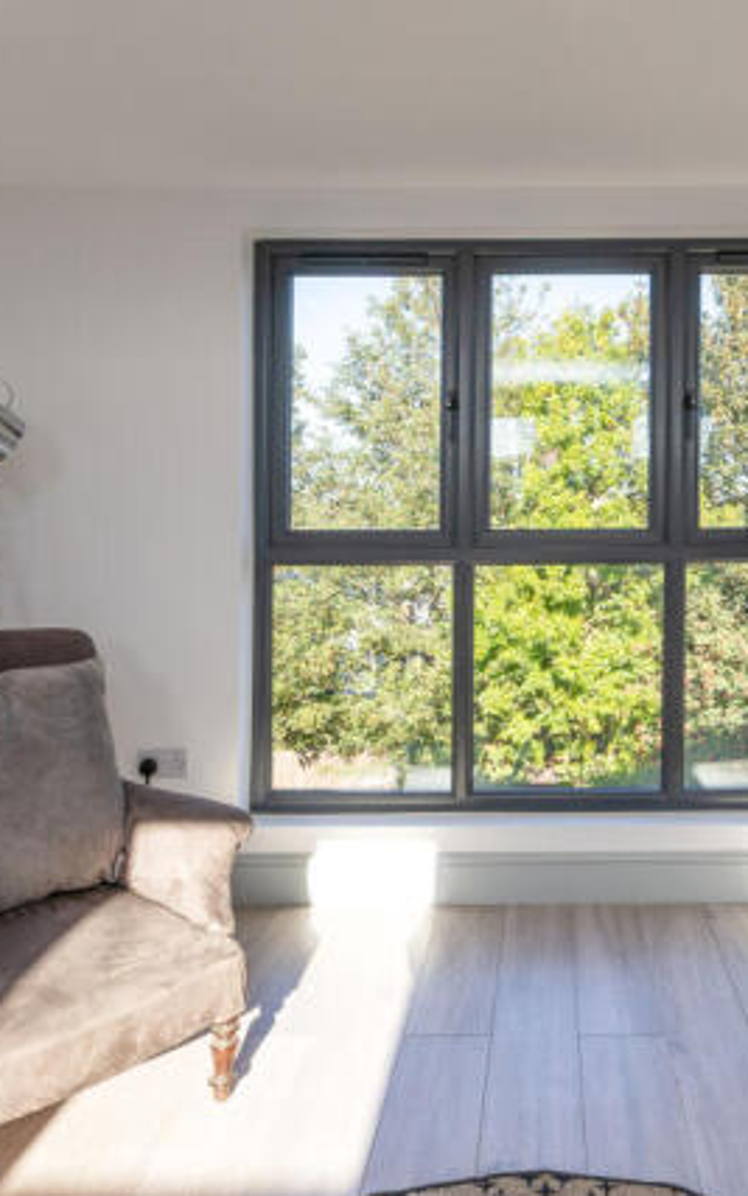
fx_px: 815
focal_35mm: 25
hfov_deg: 47.4
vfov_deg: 72.5
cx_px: 562
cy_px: 590
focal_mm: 16
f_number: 8
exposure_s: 1/200
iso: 320
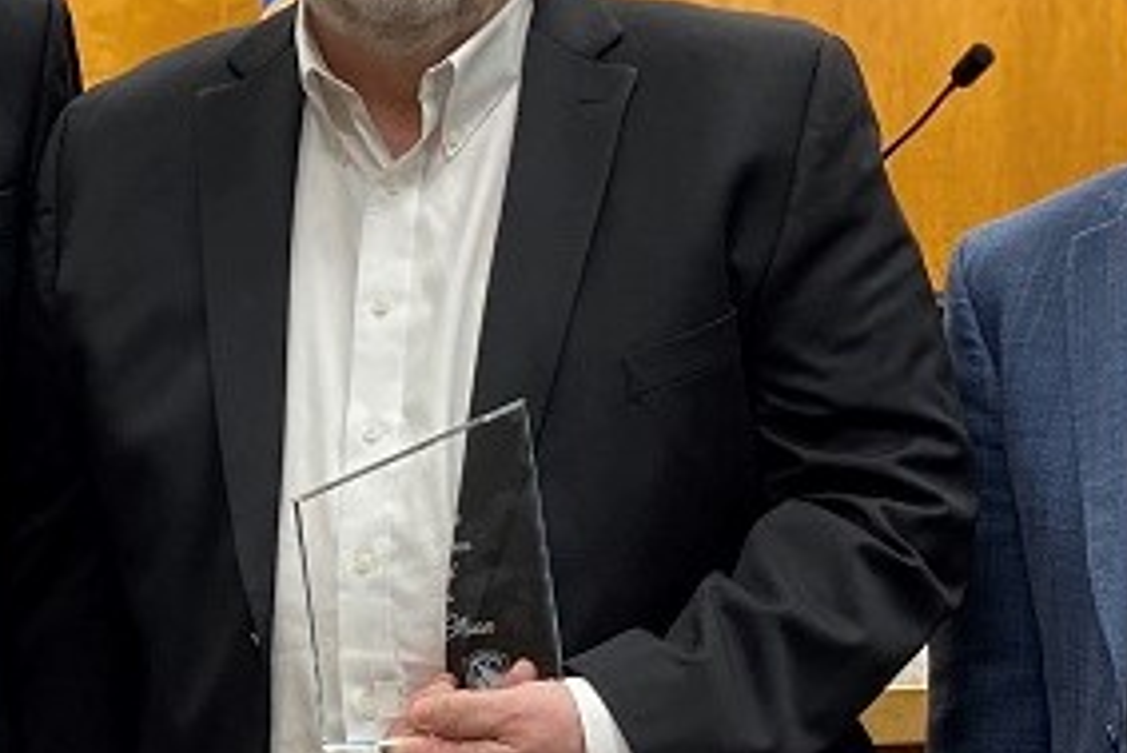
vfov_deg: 26.2
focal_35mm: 51
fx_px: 1597
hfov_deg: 38.7
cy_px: 195
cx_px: 438
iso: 100
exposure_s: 1/60
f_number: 1.8
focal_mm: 4.25
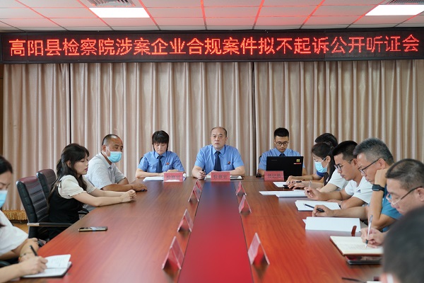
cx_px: 212
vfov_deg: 29.2
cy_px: 142
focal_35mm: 46
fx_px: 542
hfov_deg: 42.7
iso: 500
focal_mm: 46
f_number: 4
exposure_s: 1/125
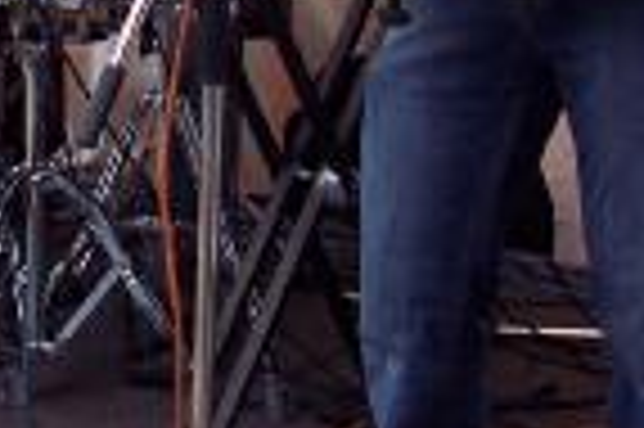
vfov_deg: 9.4
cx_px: 9
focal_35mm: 142
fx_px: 2537
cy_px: -155
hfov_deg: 14.3
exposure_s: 1/30
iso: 100
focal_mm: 8
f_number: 3.4
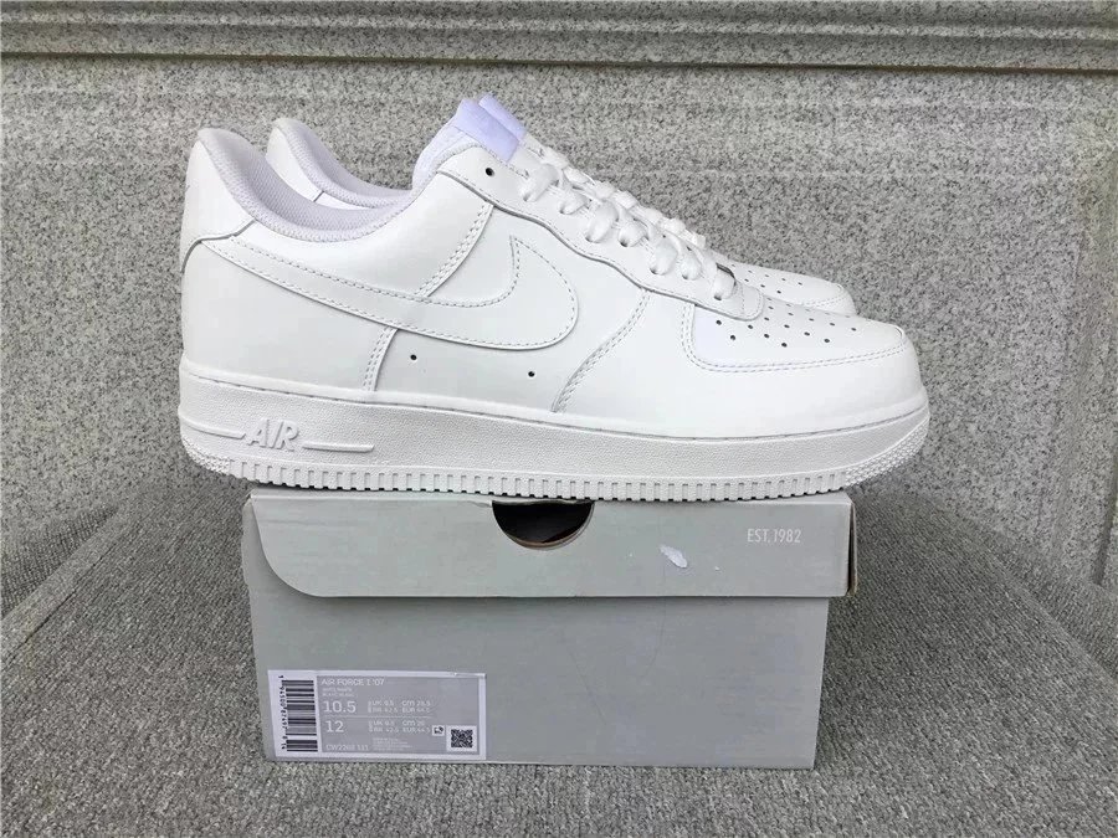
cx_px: 559
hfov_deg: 58.4
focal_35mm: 31
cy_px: 419
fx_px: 1001
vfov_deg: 45.4
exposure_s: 1/120
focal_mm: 3.3
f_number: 2.4
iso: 25
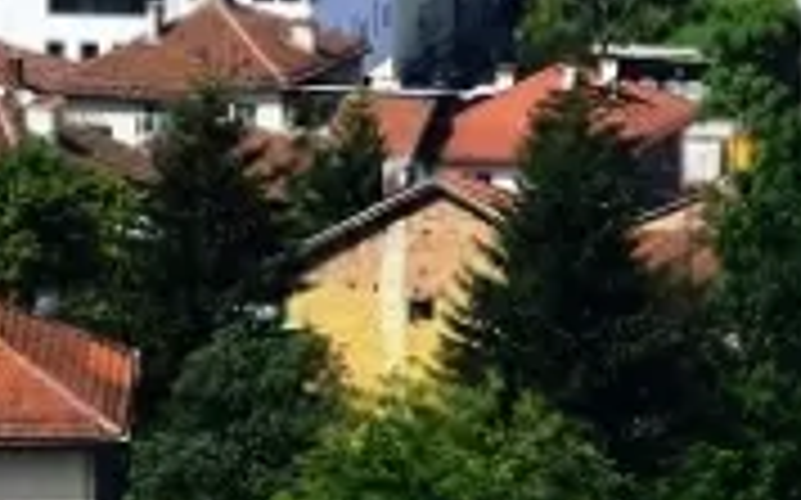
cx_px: 2302
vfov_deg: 2.7
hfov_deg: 4.2
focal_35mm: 481
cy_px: -662
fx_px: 10484
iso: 100
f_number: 8
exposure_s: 1/250
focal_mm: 45
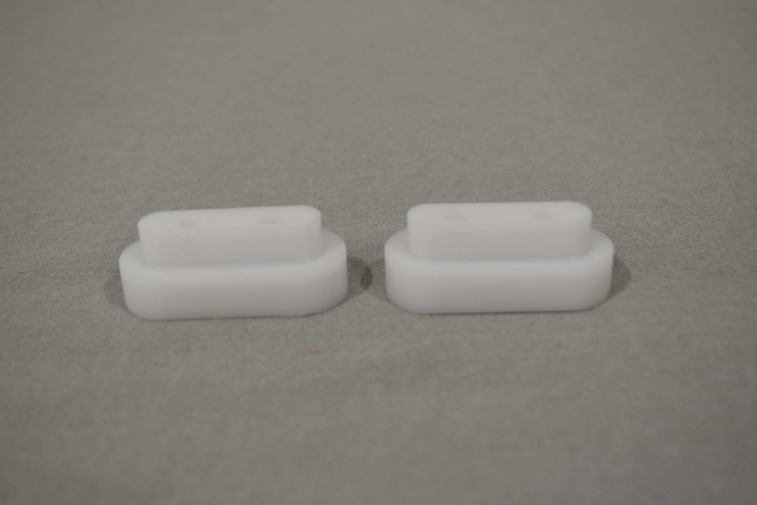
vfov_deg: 23.8
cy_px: 252
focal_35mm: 57
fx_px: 1199
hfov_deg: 35.1
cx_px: 378
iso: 250
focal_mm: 38
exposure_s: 1/125
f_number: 5.6
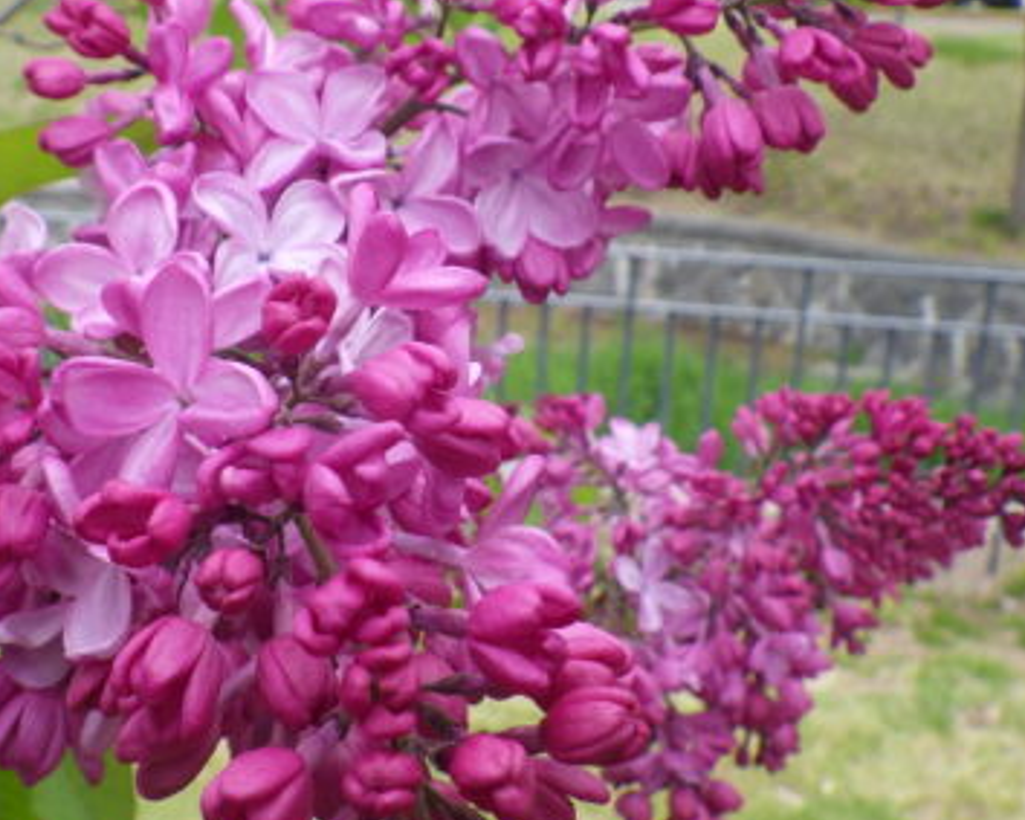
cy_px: 346
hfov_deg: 41.7
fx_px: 1334
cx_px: 375
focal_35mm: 44
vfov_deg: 34.1
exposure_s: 1/200
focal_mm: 5
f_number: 4.2
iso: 125
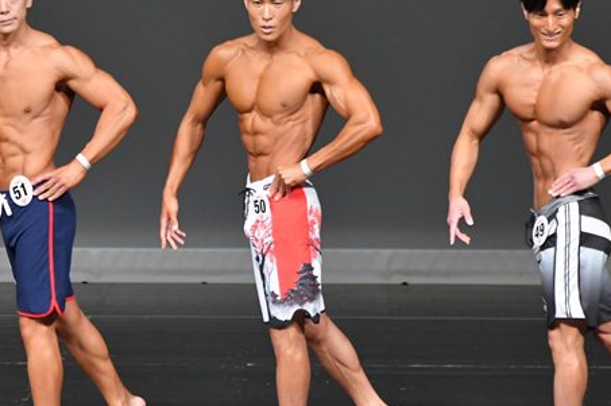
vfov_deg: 2.8
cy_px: 209
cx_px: 137
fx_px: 8273
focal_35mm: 488
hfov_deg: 4.2
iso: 4000
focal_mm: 190
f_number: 5.6
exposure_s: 1/400
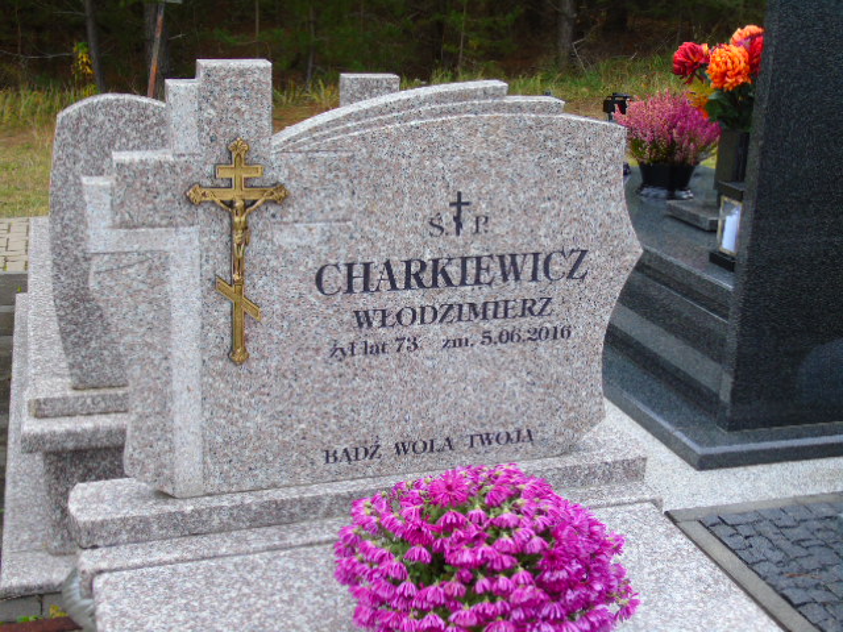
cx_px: 422
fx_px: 1120
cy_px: 316
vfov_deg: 31.5
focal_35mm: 46
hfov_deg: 41.2
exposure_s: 1/40
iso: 80
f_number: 4.1
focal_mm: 8.2
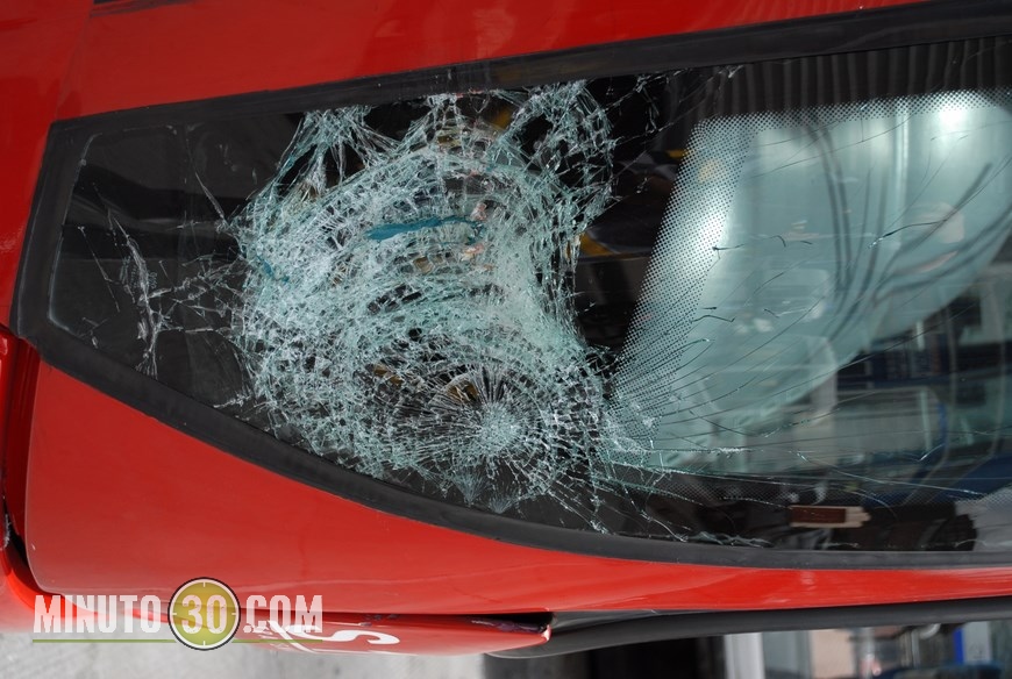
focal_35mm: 48
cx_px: 506
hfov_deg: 41.0
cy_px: 340
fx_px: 1352
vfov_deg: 28.2
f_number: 5
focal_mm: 32
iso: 180
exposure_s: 1/500
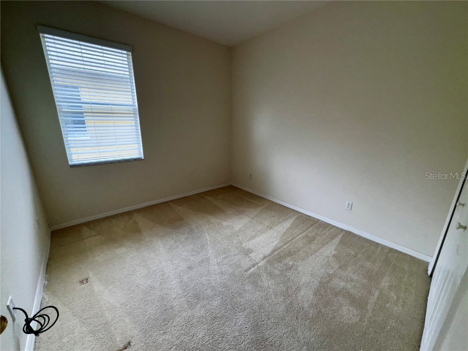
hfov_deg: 102.1
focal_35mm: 14
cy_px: 176
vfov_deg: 85.7
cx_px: 234
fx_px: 189
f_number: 2.2
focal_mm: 2.22
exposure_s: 1/122
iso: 32
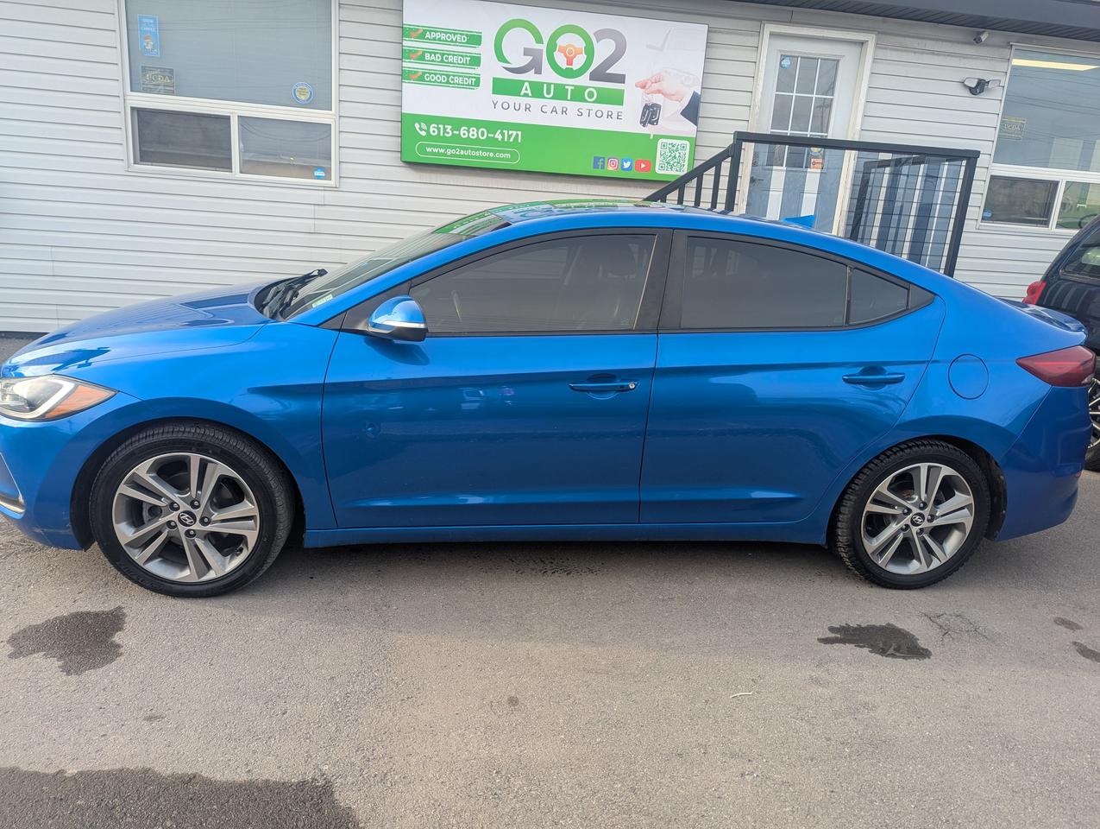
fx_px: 764
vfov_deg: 56.9
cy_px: 414
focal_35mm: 24
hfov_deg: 71.5
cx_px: 550
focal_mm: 6.81
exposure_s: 1/401
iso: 44
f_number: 1.85
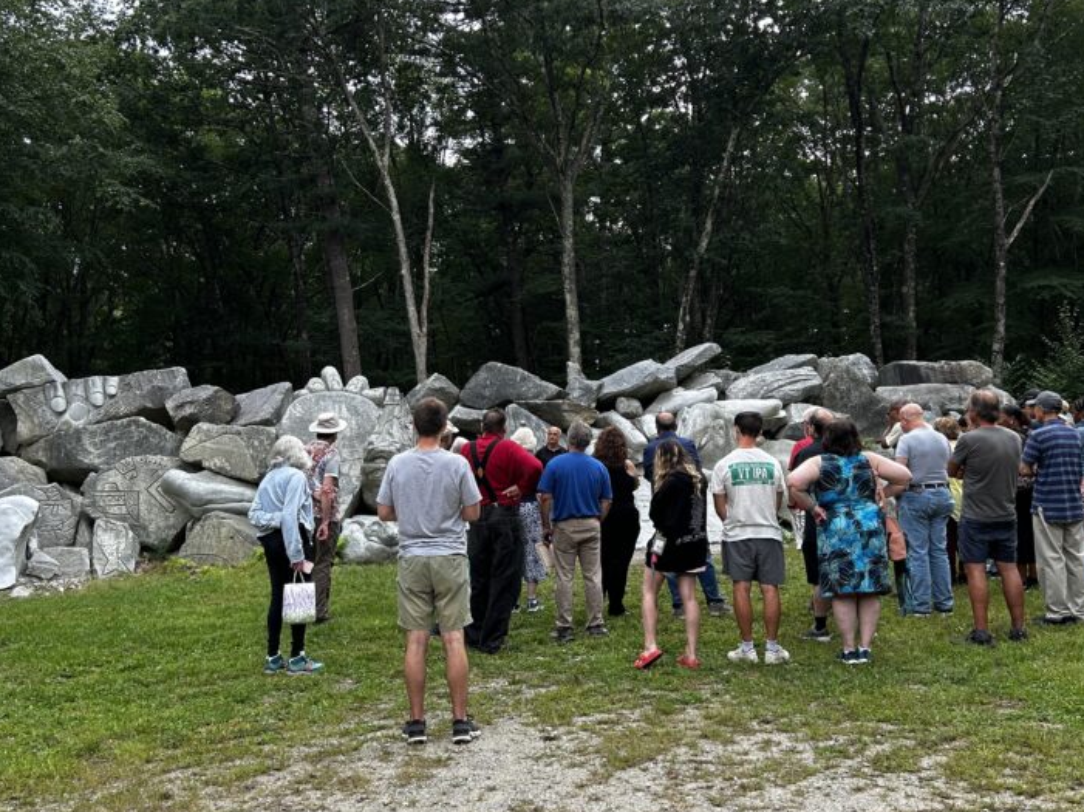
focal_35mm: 38
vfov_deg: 37.7
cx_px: 510
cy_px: 382
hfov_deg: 49.0
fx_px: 1189
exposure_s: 1/683
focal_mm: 5.7
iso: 50
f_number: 1.5
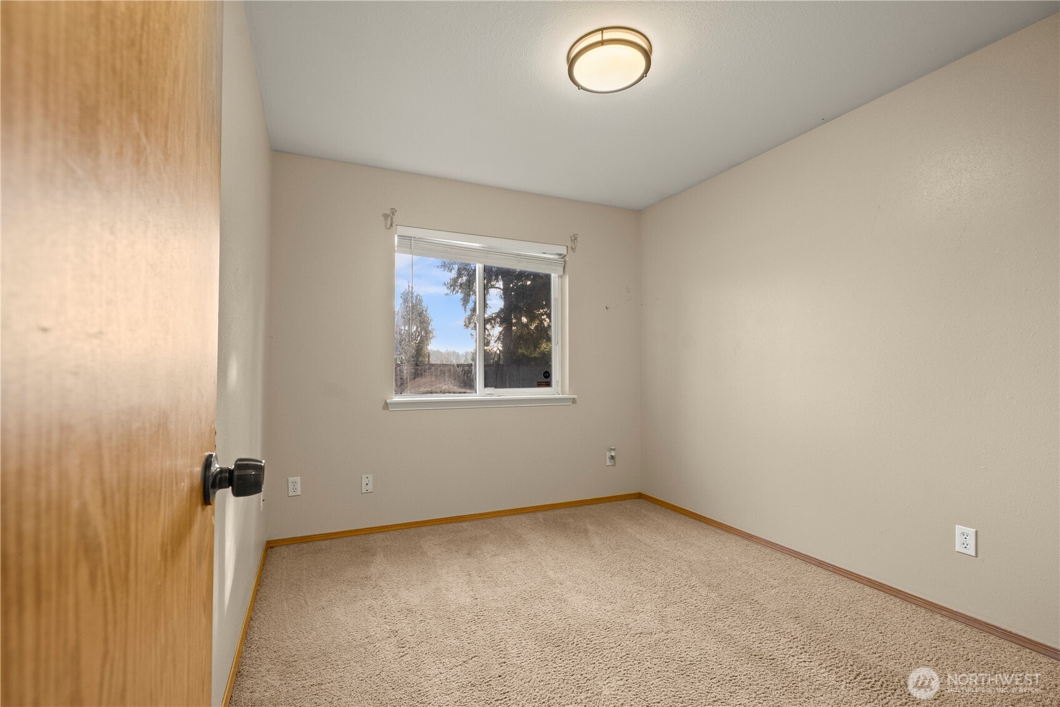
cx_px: 530
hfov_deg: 96.7
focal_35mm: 16
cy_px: 354
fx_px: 471
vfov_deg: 73.7
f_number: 6.3
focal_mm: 16
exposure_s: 1/6
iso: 1000
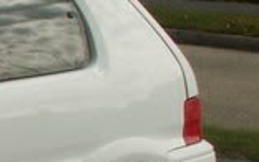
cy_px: 273
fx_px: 1343
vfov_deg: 6.8
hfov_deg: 9.6
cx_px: -387
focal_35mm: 190
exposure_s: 1/200
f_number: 7.1
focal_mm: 5.86
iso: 50
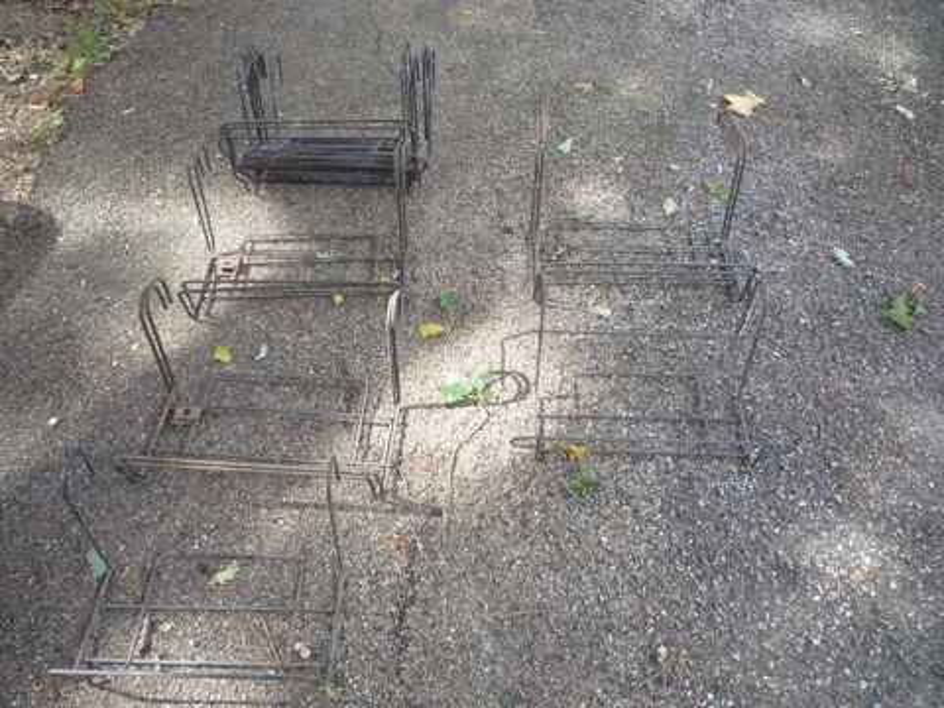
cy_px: 354
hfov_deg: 60.0
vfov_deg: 46.8
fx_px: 818
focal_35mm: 30
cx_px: 472
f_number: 3.3
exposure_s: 1/320
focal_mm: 5.2
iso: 400
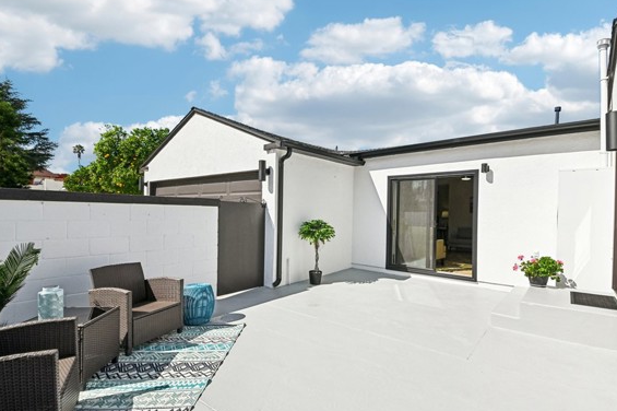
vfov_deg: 70.4
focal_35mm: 17
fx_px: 291
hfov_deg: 93.2
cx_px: 325
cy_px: 212
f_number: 22
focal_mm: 15
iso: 250
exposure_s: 1/200
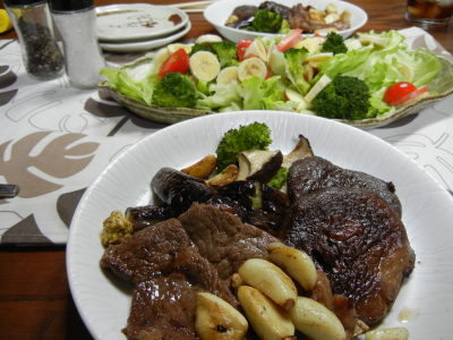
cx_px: 226
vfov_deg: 46.8
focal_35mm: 30
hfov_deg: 60.0
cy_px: 170
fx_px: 393
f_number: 3.5
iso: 400
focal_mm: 5.4
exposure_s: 1/27.2
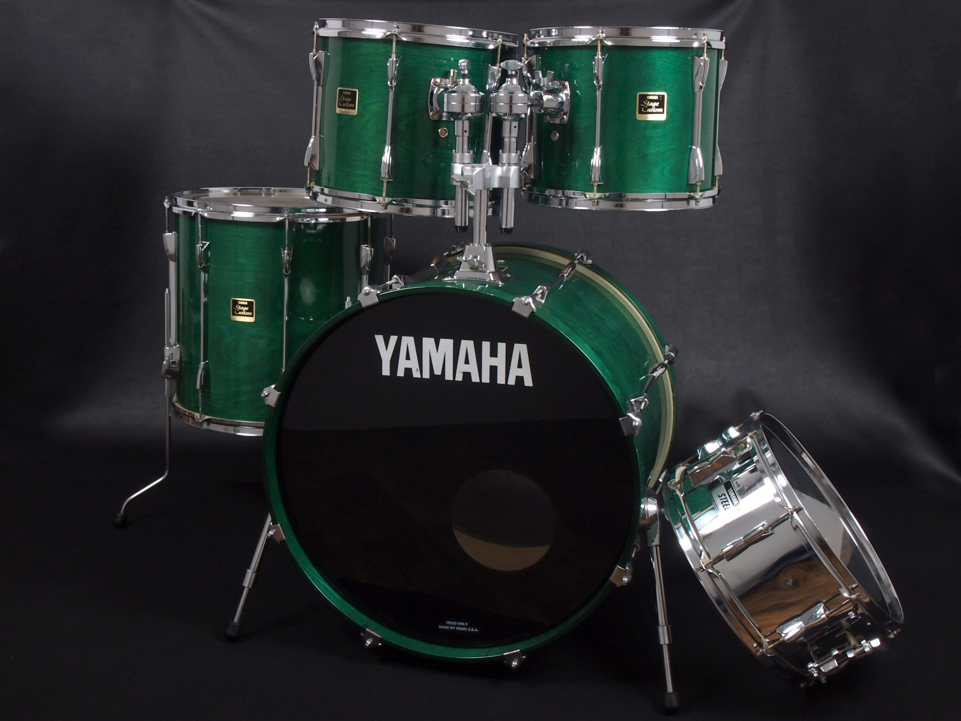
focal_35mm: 46
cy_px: 360
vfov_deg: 31.5
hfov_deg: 41.2
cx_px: 480
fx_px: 1277
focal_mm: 23
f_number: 13
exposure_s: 1/1.6
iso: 200
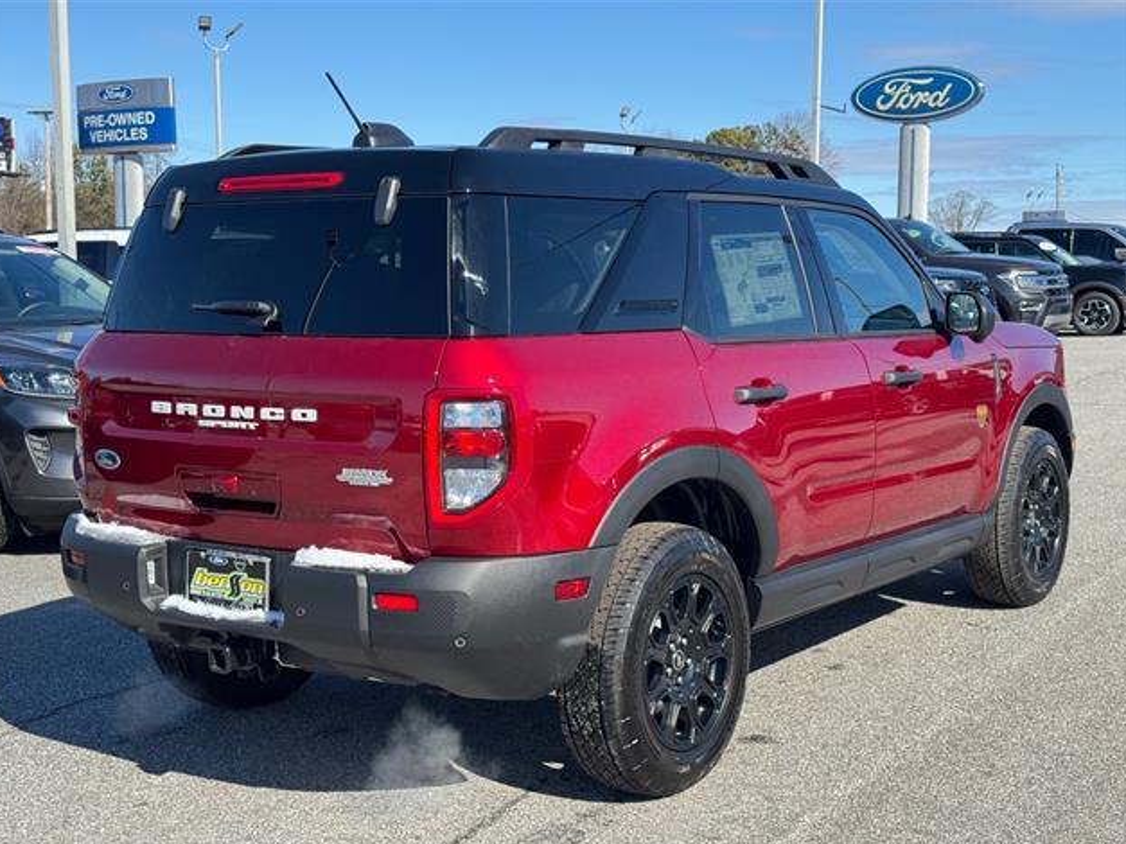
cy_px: 429
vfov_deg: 29.7
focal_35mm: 49
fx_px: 1594
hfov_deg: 38.9
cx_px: 562
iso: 64
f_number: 1.78
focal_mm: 6.76
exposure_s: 1/1818
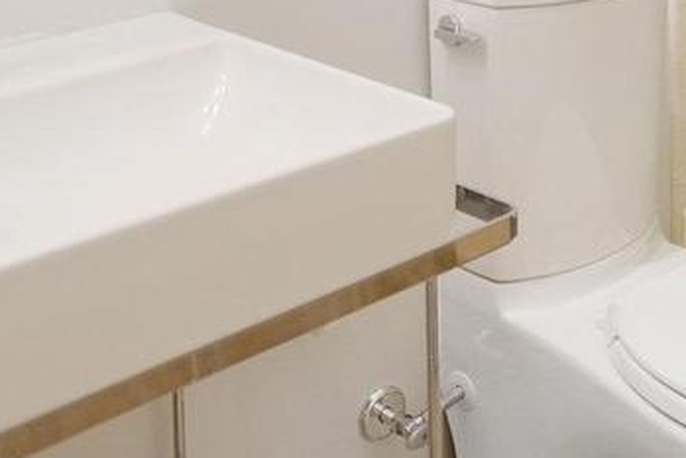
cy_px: -291
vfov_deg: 17.7
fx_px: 1258
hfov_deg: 27.7
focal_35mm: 66
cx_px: 765
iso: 1250
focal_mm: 16
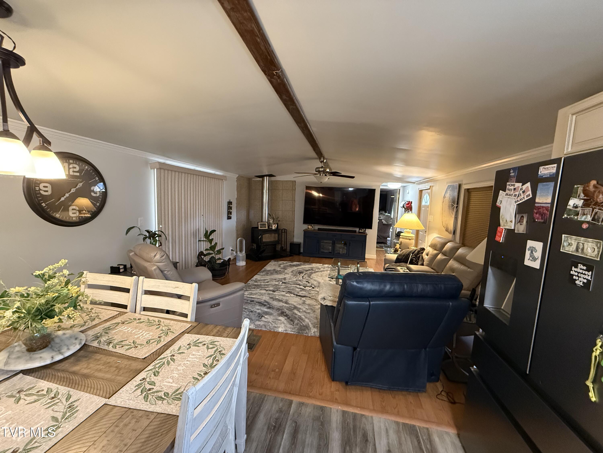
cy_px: 226
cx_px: 302
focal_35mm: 14
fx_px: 244
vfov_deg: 85.7
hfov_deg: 102.1
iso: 640
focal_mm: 2.22
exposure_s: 1/60
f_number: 2.2
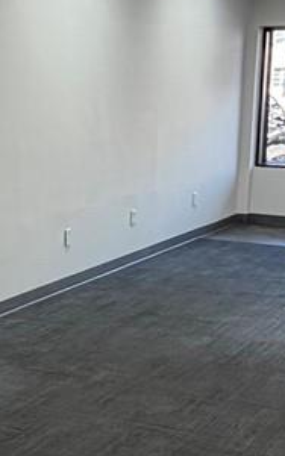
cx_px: 61
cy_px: 351
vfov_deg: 25.8
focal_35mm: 79
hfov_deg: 16.4
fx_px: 982
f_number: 2.2
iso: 80
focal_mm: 2.22
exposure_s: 1/120
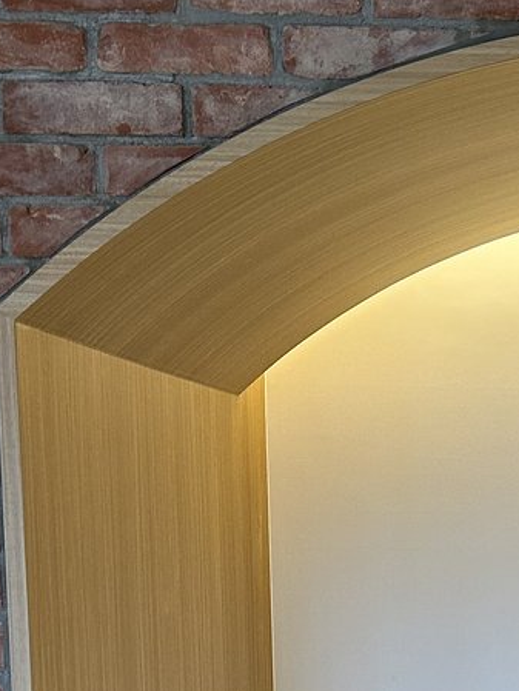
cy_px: 786
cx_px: 764
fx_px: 1778
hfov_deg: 15.4
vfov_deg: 20.8
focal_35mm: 89
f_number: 1.5
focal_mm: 5.7
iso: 80
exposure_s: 1/105
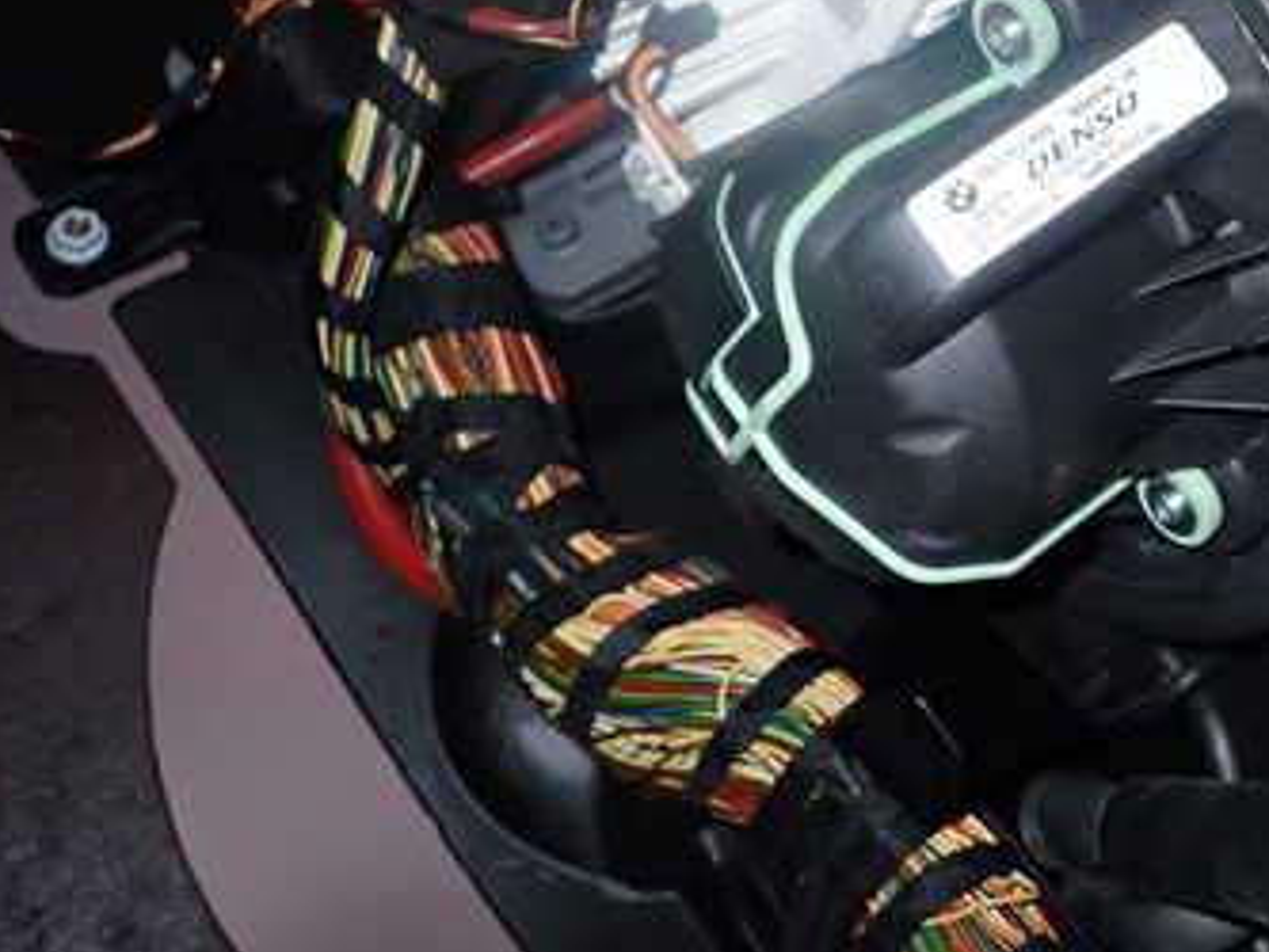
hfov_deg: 39.6
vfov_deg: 30.8
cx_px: 1094
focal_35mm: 45
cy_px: 103
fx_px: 1650
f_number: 5.6
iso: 320
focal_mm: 4.5
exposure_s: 1/30
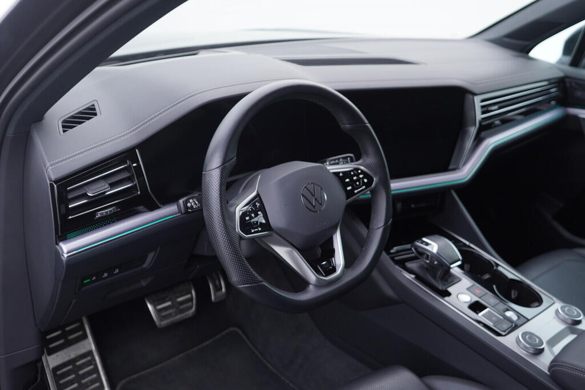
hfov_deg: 53.1
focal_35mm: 36
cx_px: 292
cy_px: 195
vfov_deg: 36.9
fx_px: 585
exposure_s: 1/40
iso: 160
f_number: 2.8
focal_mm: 24
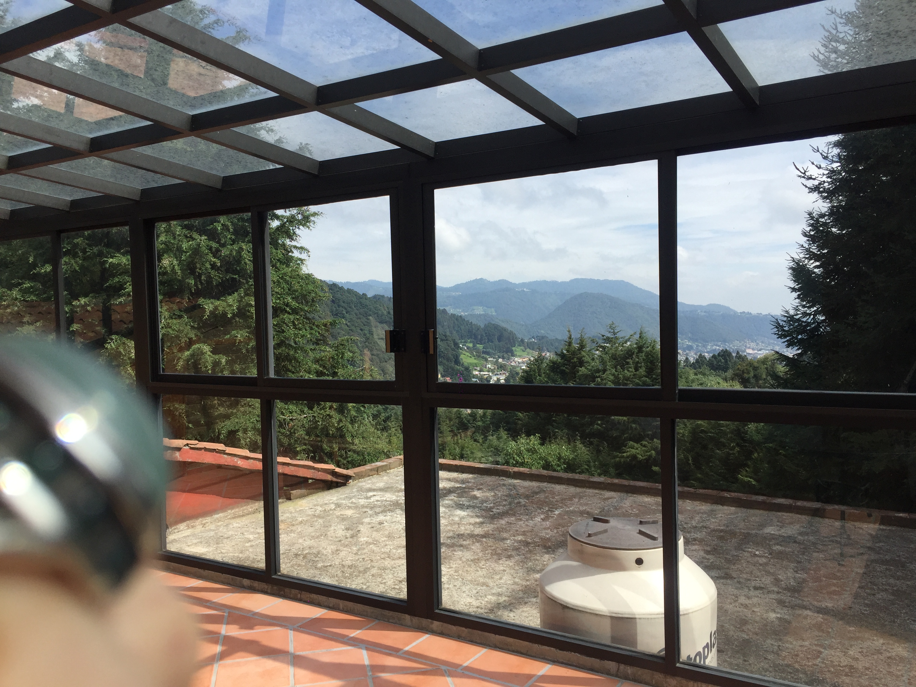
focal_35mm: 29
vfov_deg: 48.2
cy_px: 344
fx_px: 767
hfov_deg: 61.7
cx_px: 458
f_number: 2.2
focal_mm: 4.15
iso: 32
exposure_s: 1/1799
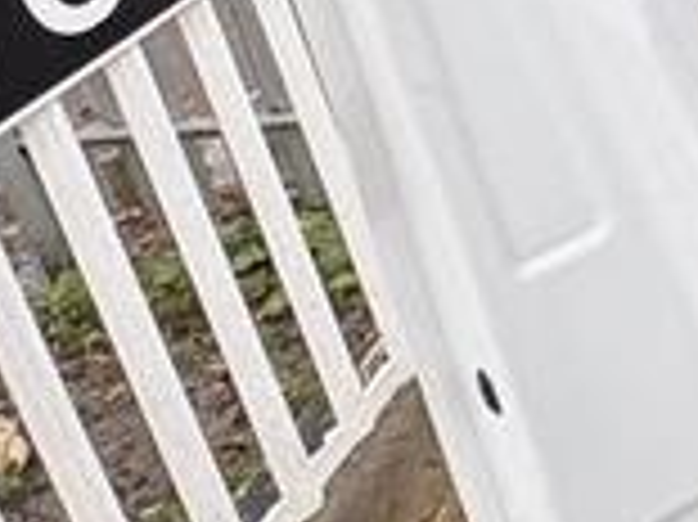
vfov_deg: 16.2
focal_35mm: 81
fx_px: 1632
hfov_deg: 17.9
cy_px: -320
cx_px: 1342
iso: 125
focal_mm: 2.22
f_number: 2.2
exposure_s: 1/99
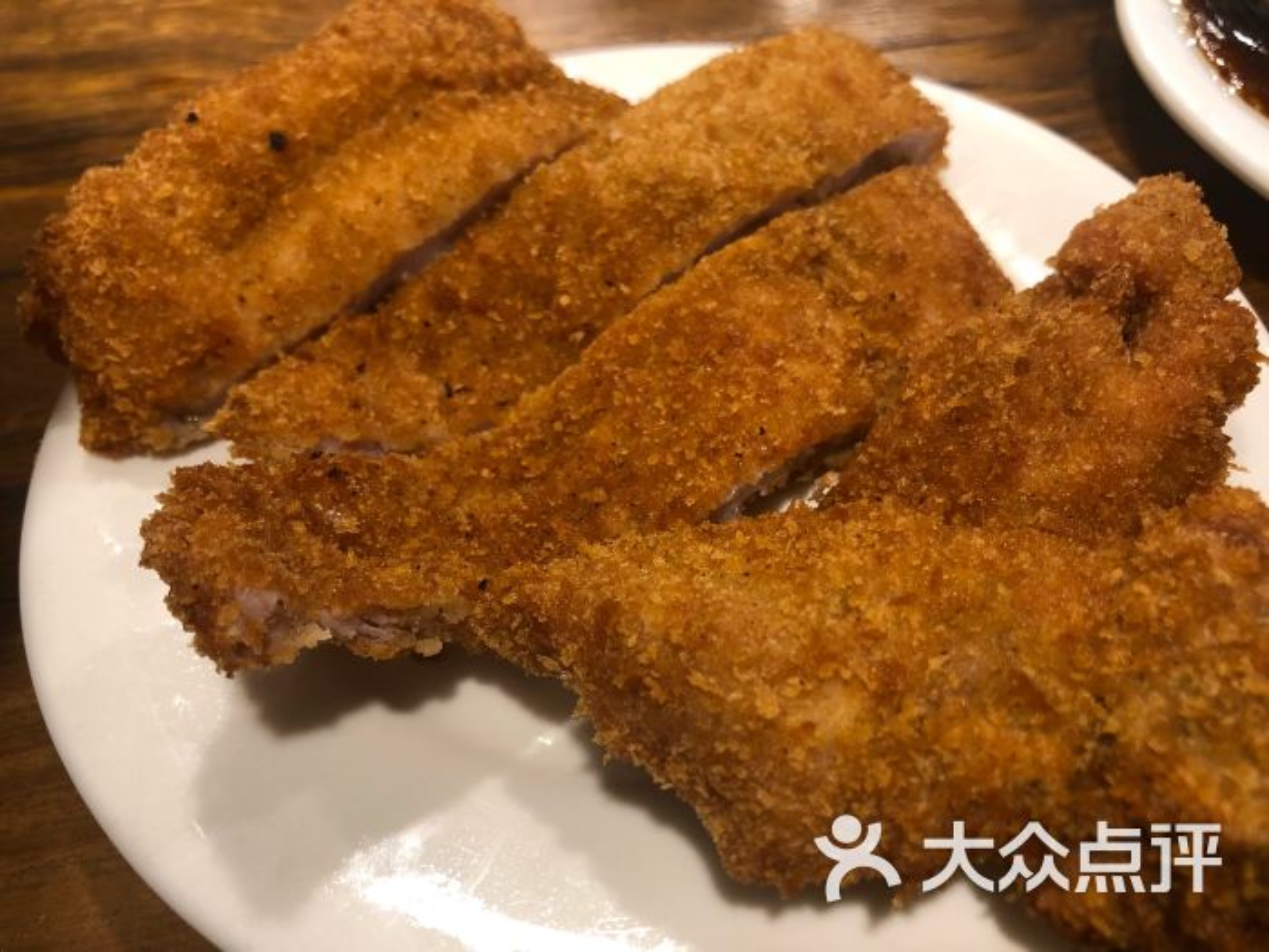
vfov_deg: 49.7
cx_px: 634
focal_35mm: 28
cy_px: 476
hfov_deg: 63.4
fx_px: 1026
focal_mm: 4
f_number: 1.8
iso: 32
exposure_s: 1/17
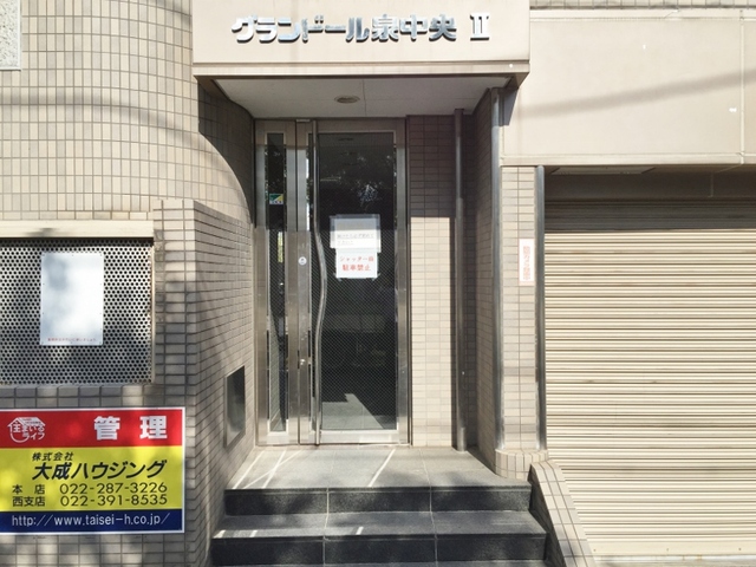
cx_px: 378
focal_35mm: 29
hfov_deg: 61.7
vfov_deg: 48.2
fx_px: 633
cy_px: 284
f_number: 2.2
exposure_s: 1/2326
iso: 32
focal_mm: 4.15
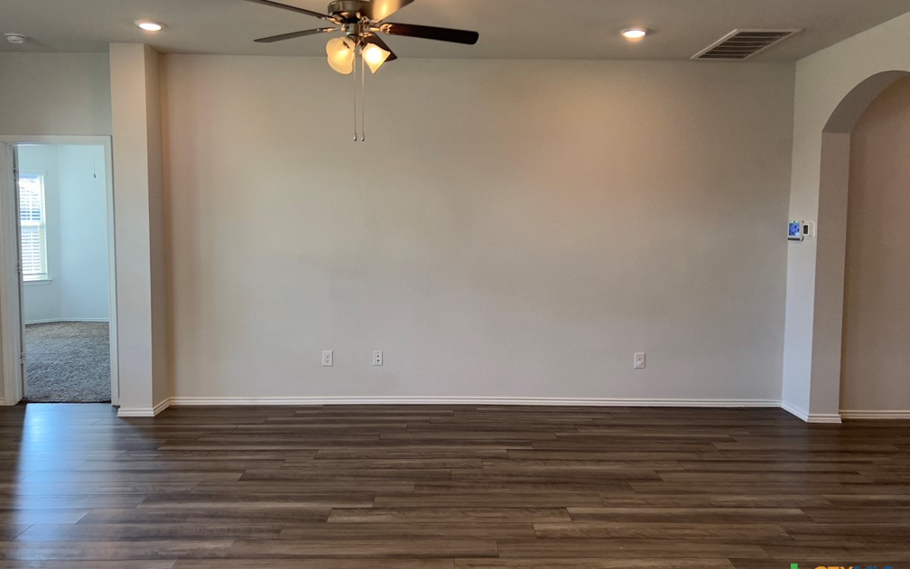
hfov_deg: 66.5
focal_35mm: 28
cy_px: 261
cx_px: 453
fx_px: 694
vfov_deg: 44.5
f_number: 1.5
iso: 80
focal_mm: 5.7
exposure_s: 1/120
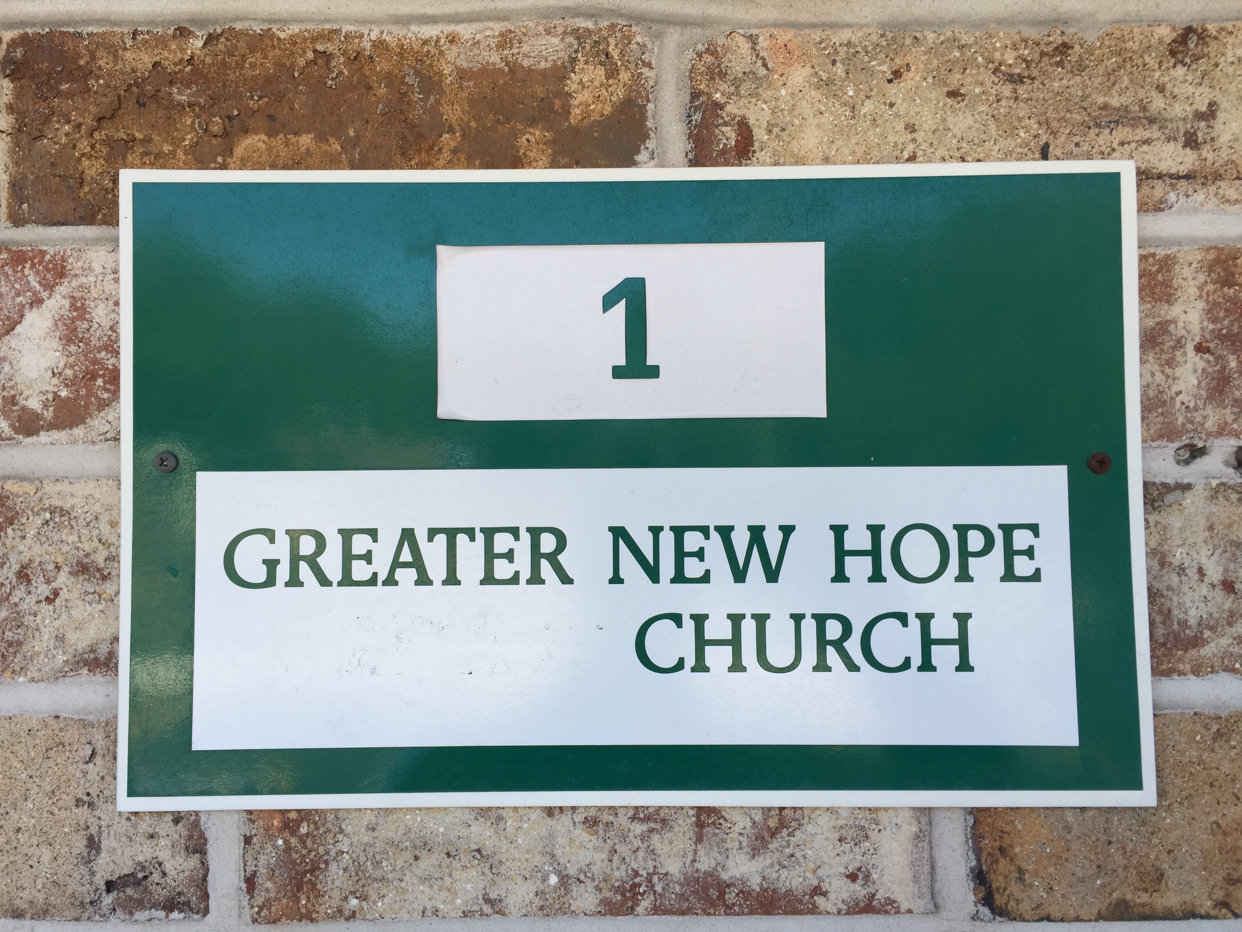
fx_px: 1041
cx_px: 621
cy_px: 466
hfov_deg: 61.7
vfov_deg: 48.2
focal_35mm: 29
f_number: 2.2
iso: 32
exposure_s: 1/223
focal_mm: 4.15
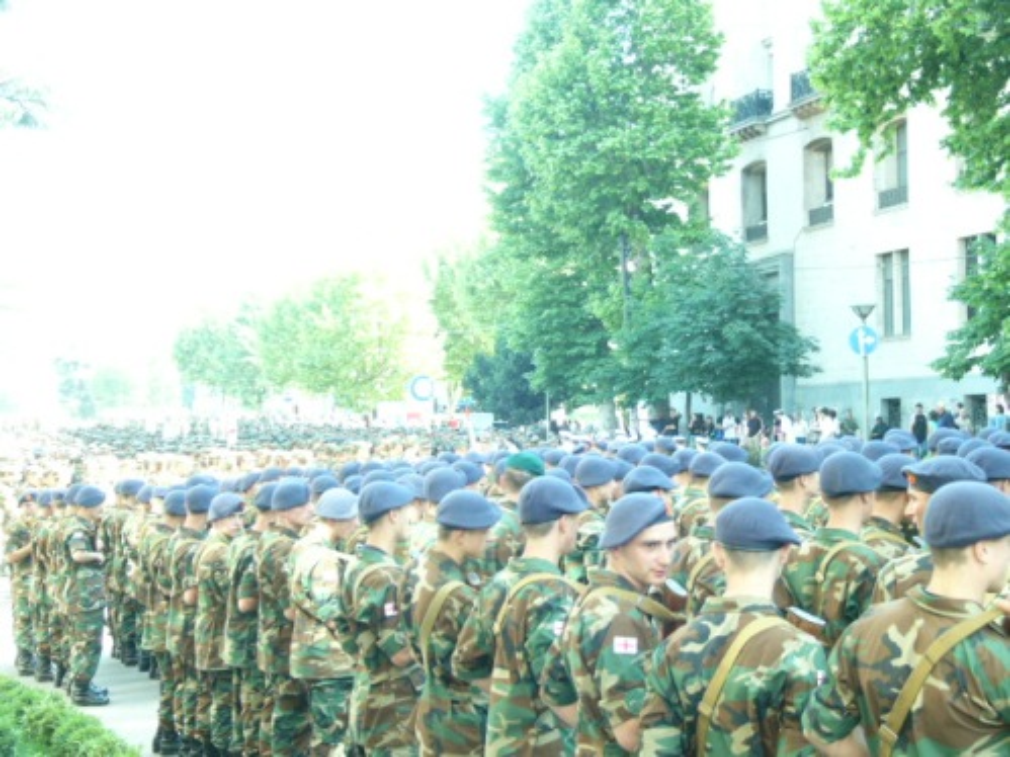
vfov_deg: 21.0
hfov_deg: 27.8
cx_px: 505
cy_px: 378
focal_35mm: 70
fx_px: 2042
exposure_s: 1/15
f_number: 4
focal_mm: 11.6
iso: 100
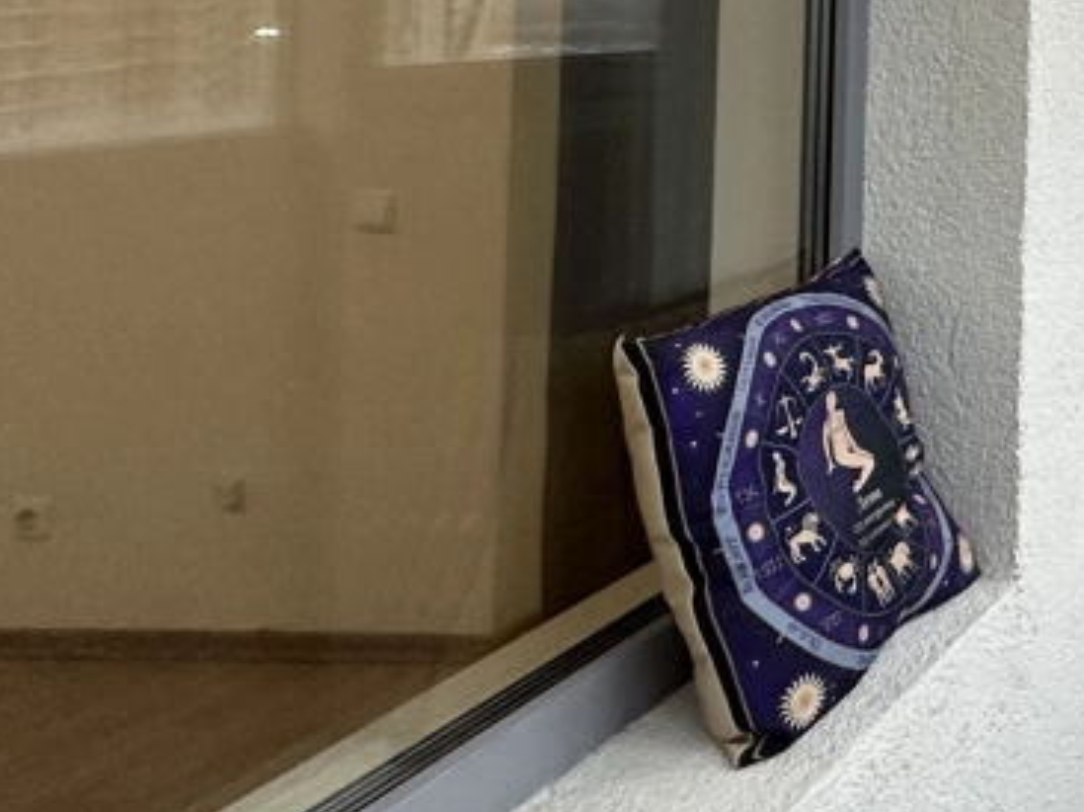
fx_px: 1502
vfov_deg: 27.9
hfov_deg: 27.0
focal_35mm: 48
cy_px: -55
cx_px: 1653
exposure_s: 1/100
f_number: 2.2
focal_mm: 2.22
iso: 250
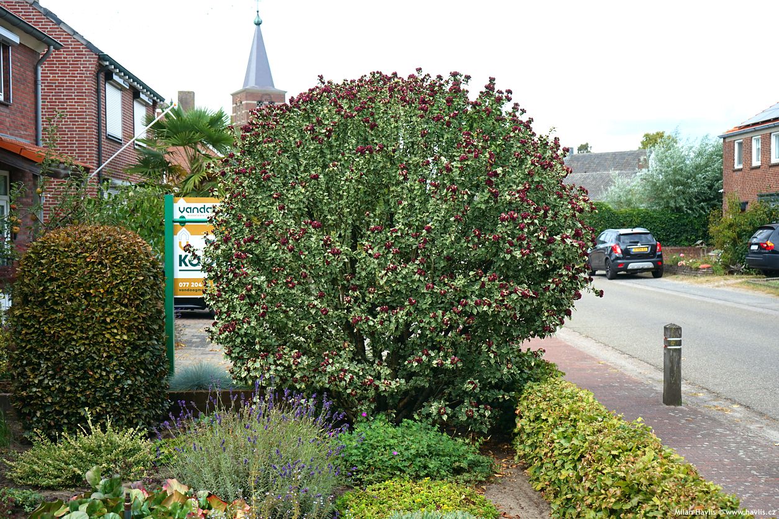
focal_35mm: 42
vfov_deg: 31.9
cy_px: 260
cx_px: 390
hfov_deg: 46.4
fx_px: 909
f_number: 5
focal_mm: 42
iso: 64
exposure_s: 1/125
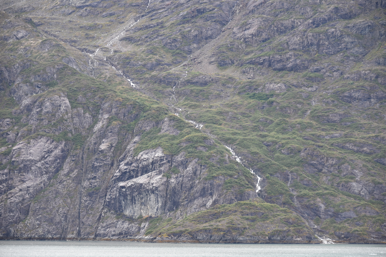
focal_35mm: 125
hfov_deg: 16.4
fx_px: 1340
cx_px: 193
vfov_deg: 11.0
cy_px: 128
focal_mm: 125
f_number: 5.6
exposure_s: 1/250
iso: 400
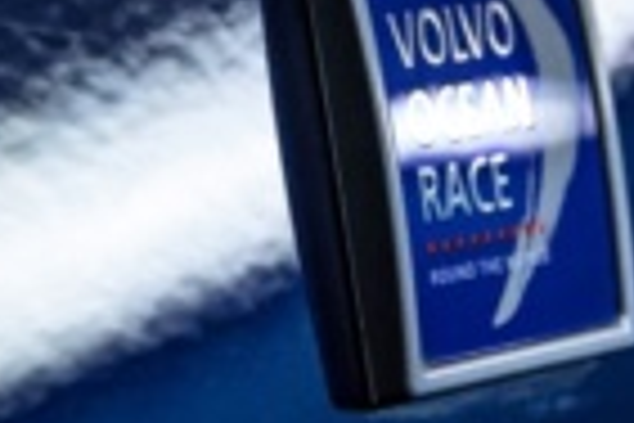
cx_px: 445
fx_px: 5441
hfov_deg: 6.7
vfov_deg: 4.4
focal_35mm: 309
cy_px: 92
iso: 2000
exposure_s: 1/125
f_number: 5
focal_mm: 58
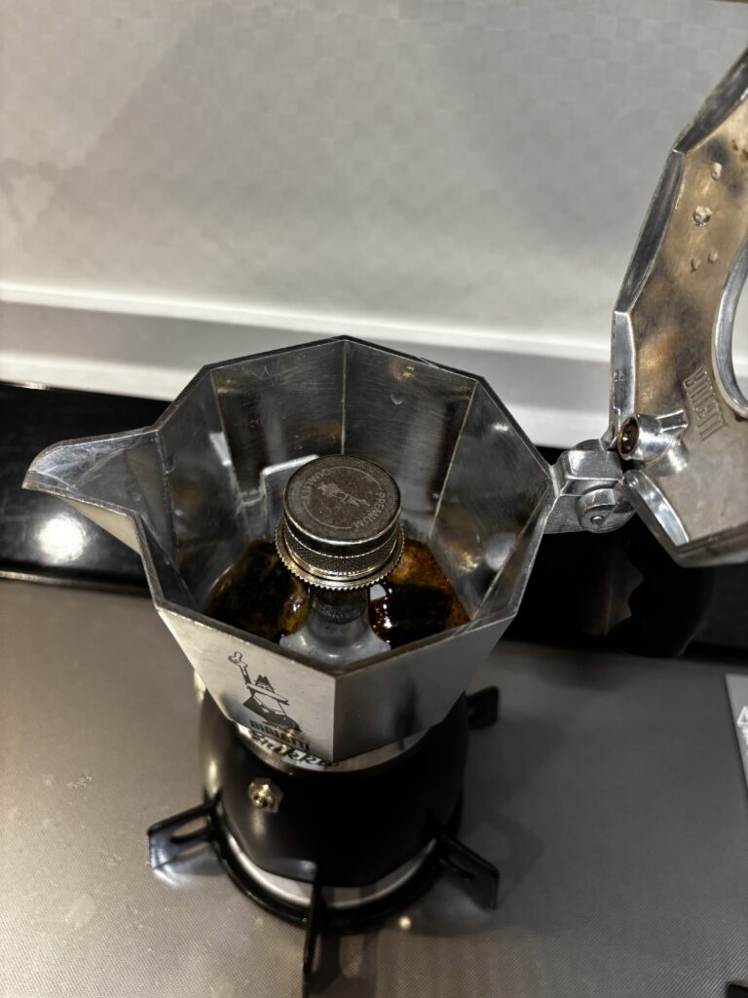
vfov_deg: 67.3
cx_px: 374
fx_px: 749
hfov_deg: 53.1
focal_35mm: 26
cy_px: 499
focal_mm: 5.96
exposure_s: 1/60
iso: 160
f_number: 1.6
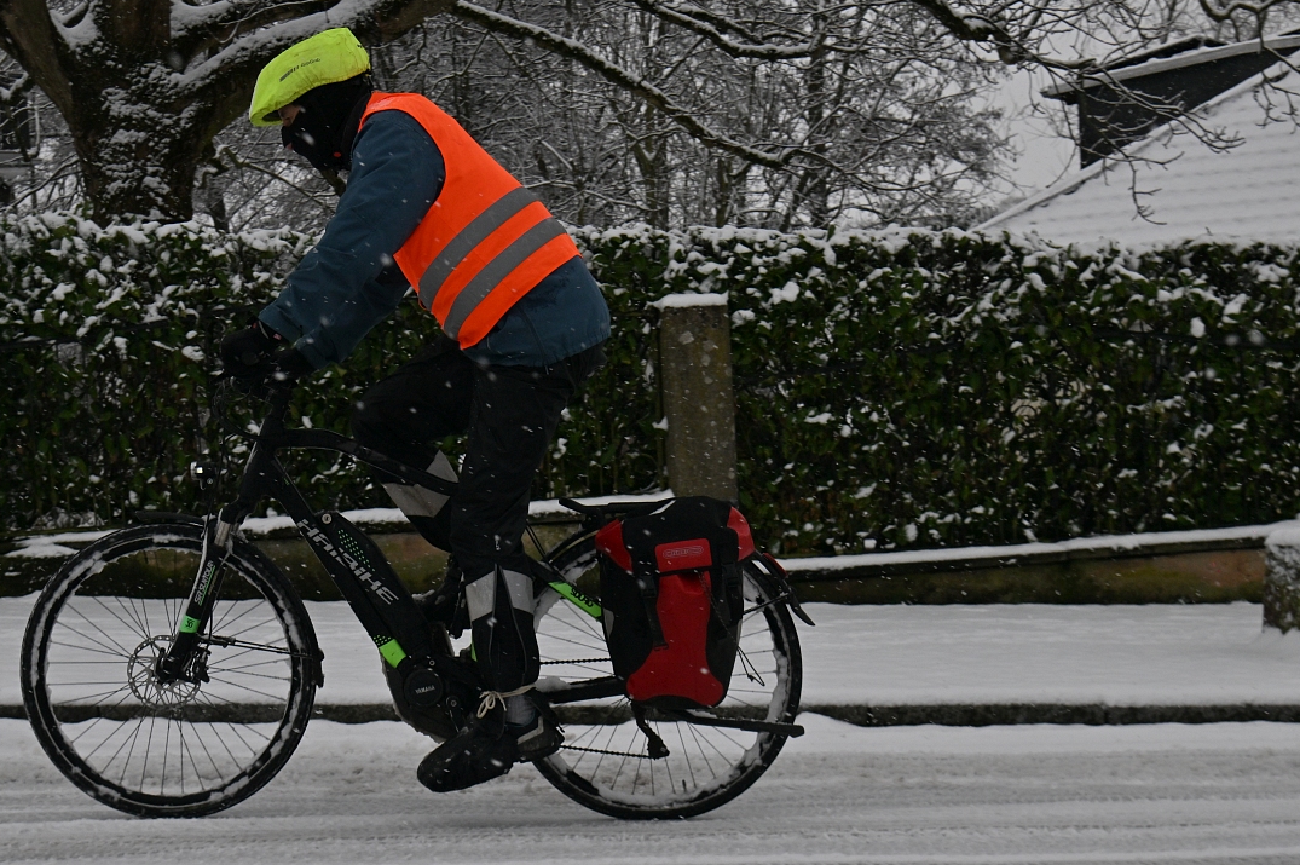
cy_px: 554
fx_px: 2418
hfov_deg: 30.0
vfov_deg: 20.2
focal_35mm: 67
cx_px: 512
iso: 320
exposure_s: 1/640
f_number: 11
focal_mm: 48
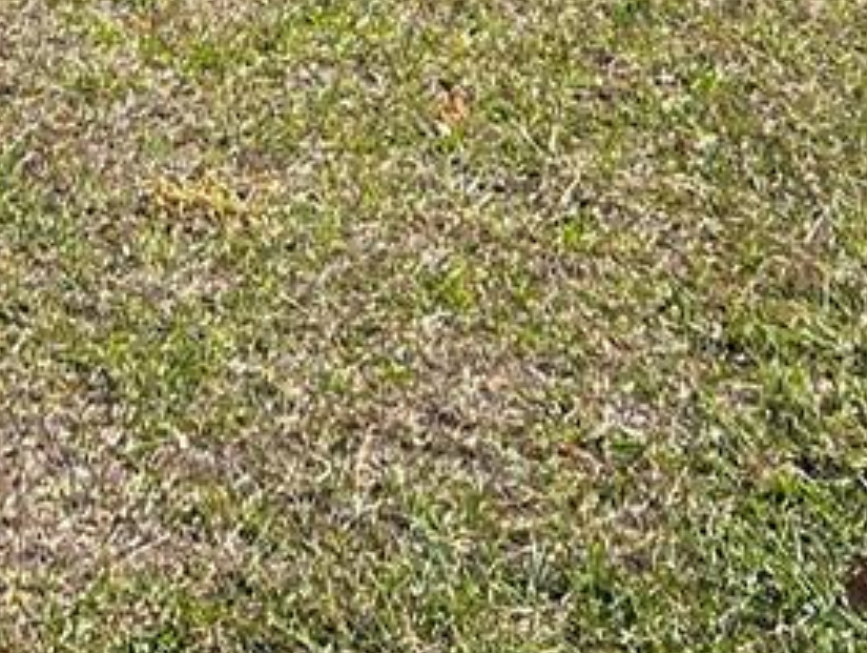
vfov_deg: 8.9
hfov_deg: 13.0
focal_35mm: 151
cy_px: -946
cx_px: 110
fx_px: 3787
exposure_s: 1/1468
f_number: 1.5
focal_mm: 5.7
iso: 50
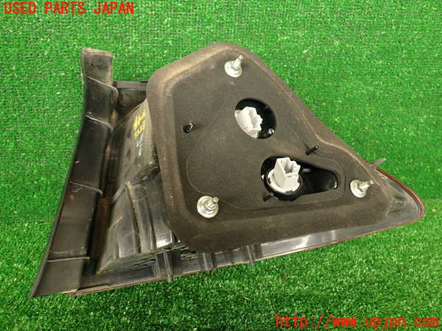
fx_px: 383
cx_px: 221
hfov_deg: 60.0
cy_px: 166
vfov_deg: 46.8
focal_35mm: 30
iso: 200
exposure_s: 1/60
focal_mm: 5.4
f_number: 2.3
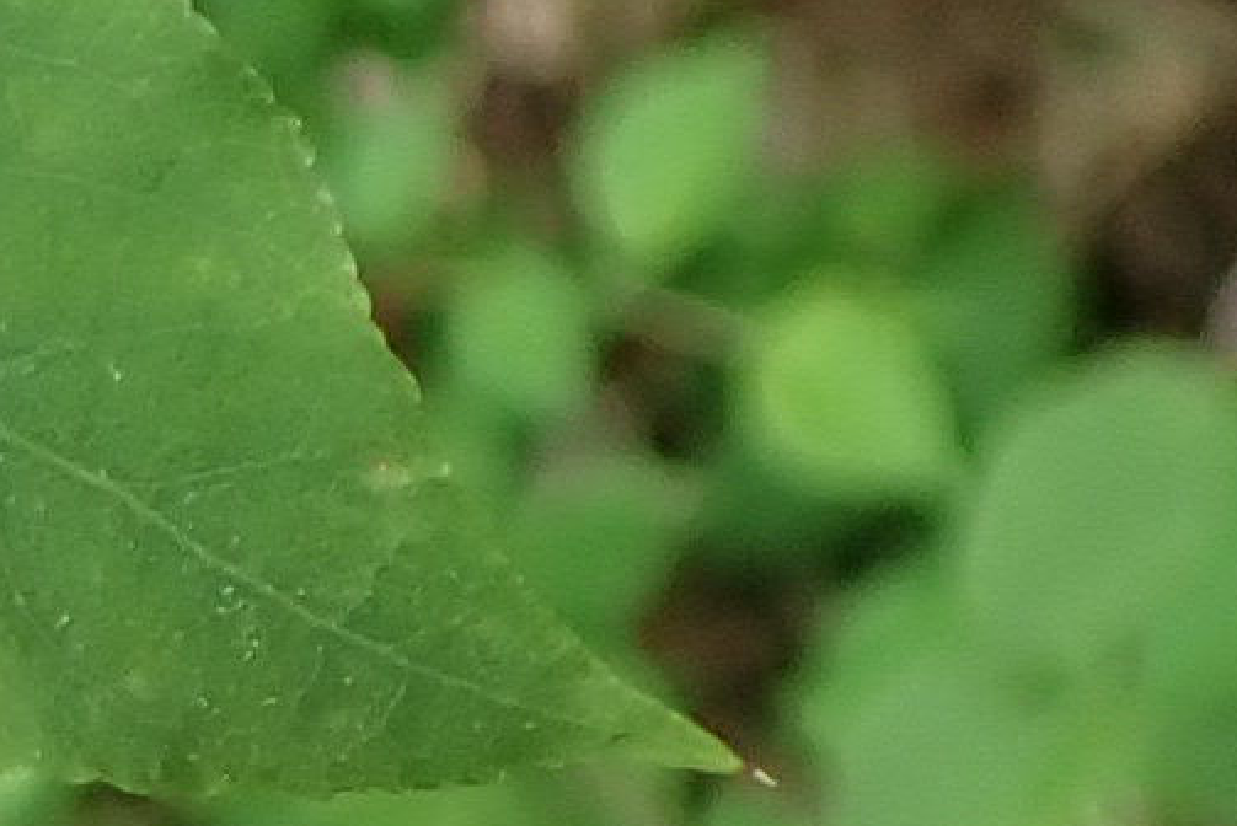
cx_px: -1421
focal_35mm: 248
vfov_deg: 5.5
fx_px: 8526
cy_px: 991
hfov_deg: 7.9
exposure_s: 1/125
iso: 100
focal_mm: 5.5
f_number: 2.3
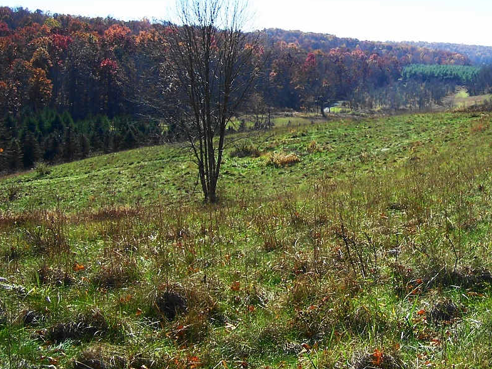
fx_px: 881
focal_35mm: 62
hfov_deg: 30.7
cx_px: 365
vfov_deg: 23.5
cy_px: 127
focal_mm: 6.3
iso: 80
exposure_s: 1/1000
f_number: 2.8
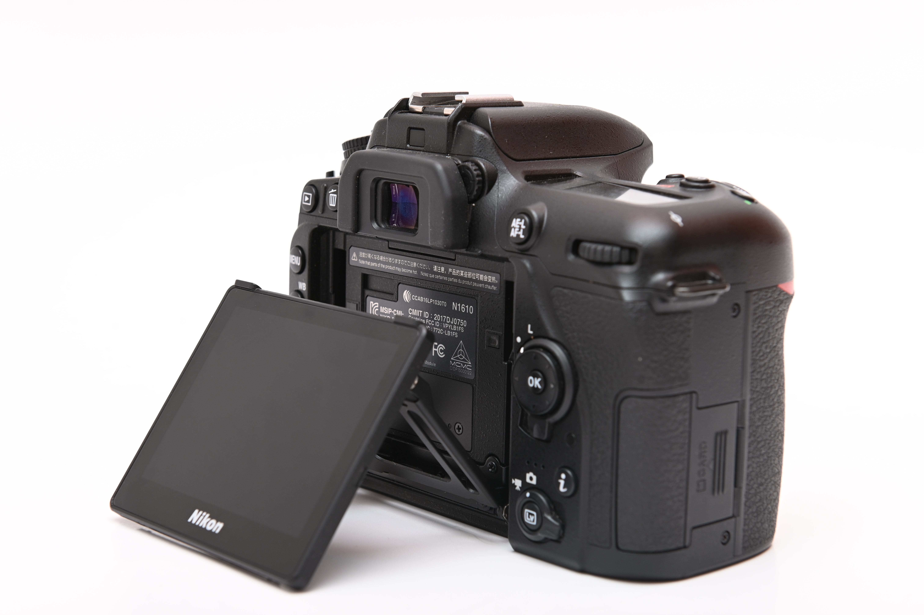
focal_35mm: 70
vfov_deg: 19.4
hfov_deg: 28.9
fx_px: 1795
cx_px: 462
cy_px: 308
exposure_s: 1/200
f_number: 10
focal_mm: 70
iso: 400
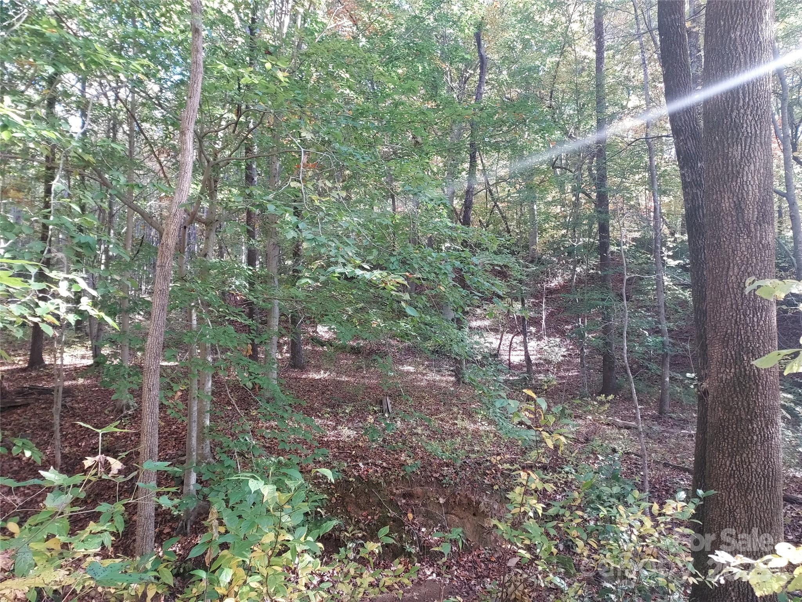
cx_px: 401
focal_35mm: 24
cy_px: 301
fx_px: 556
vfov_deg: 56.8
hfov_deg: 71.6
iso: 160
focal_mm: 4.6
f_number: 1.8
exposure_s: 1/60
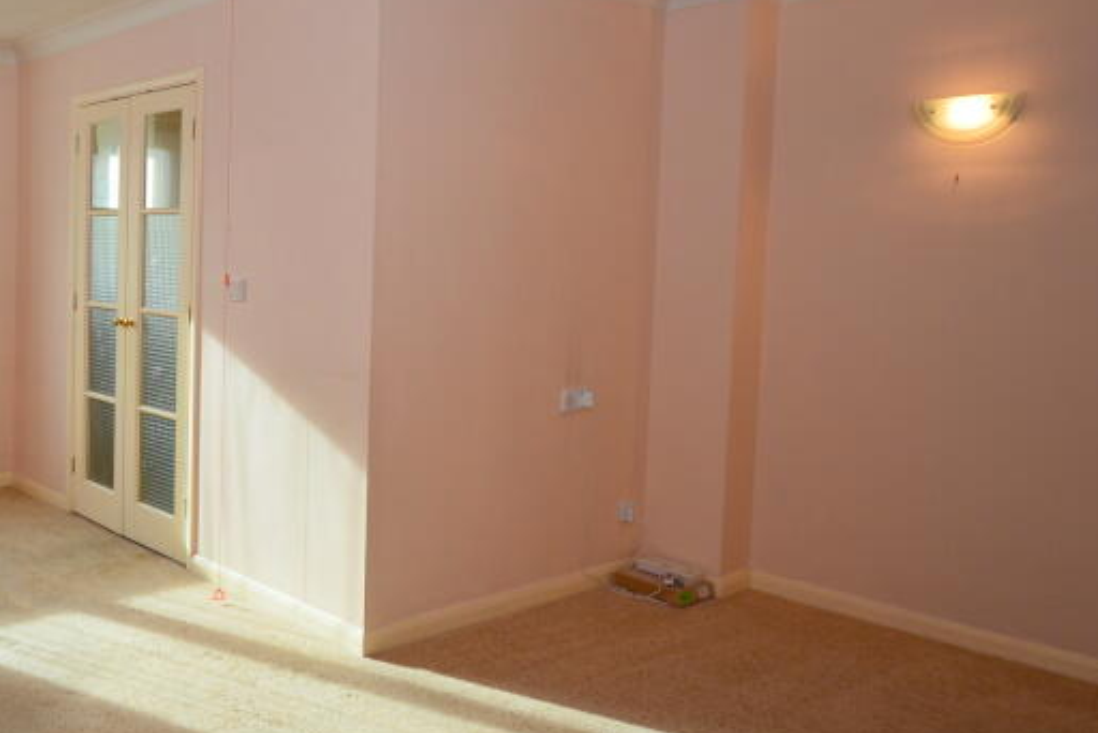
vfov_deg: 43.5
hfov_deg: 53.7
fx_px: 915
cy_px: 295
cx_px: 101
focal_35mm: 30
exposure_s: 1/250
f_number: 5
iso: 400
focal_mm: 10
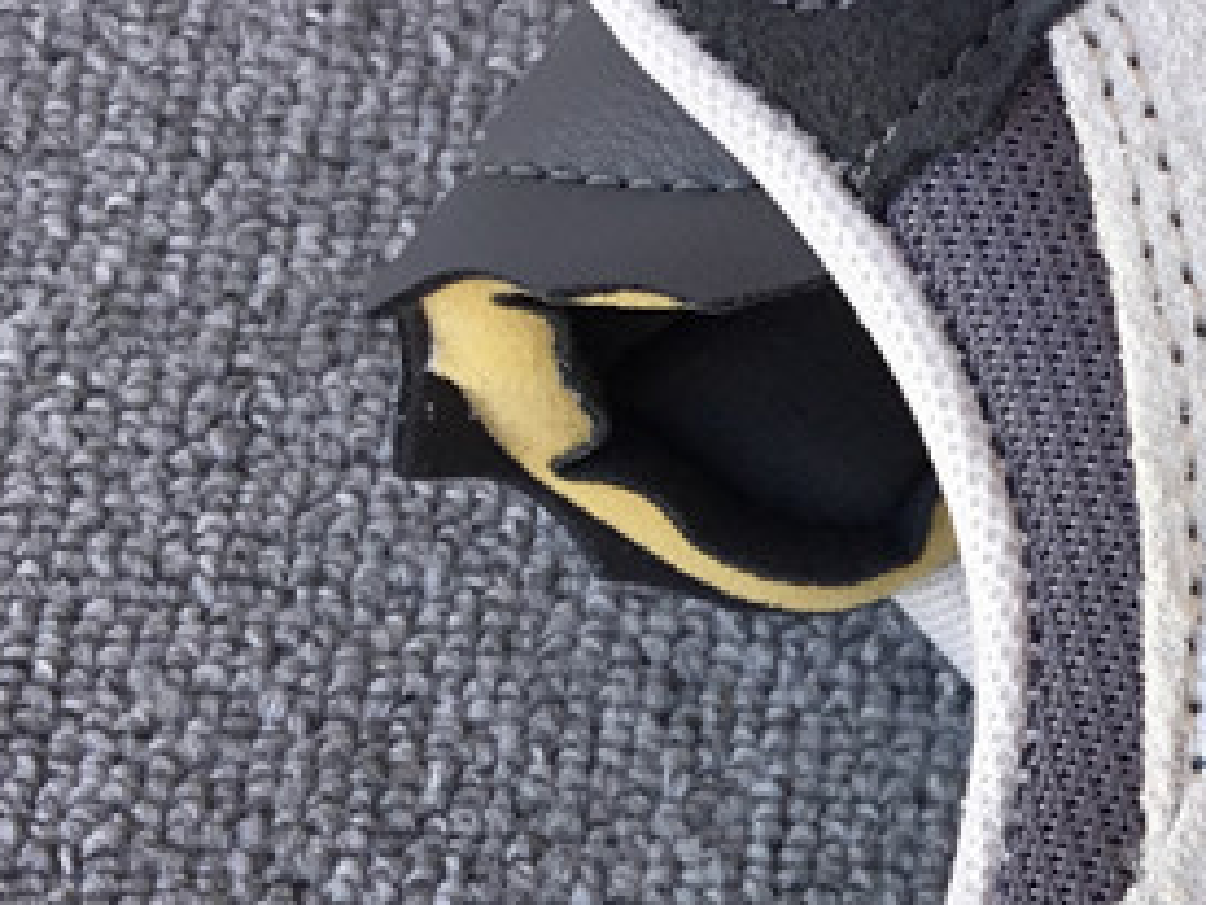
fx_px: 3519
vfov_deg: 14.6
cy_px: 654
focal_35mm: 101
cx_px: 1551
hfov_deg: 18.2
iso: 25
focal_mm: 3.3
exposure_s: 1/100
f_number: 2.4
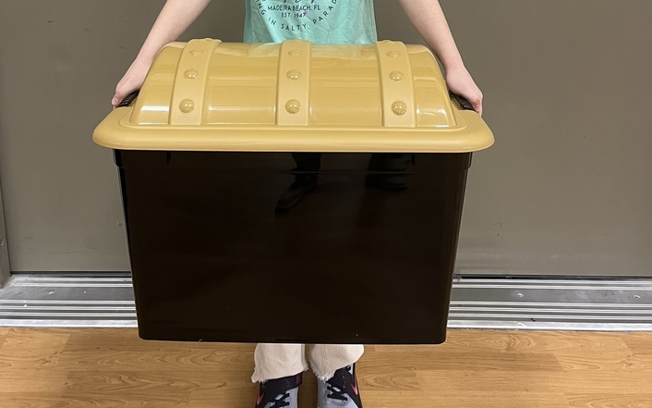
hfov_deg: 49.3
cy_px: 70
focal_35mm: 40
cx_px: 304
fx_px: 711
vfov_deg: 31.0
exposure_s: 1/60
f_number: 1.6
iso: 200
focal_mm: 5.1
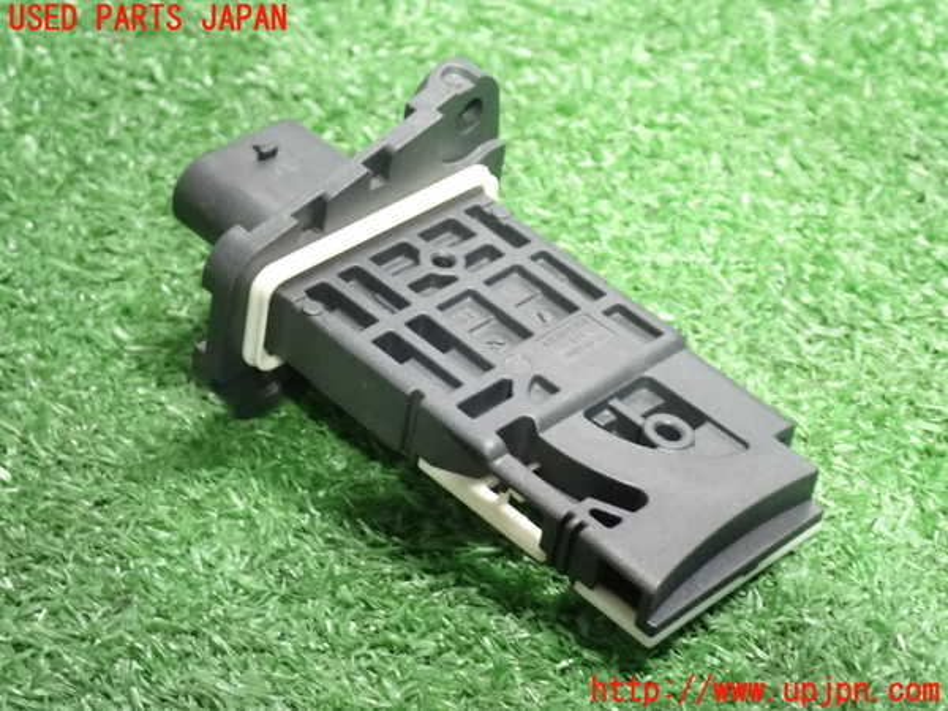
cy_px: 356
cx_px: 474
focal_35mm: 94
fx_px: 2574
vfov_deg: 15.7
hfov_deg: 20.9
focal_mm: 16.79
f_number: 4.7
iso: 1600
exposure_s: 1/10
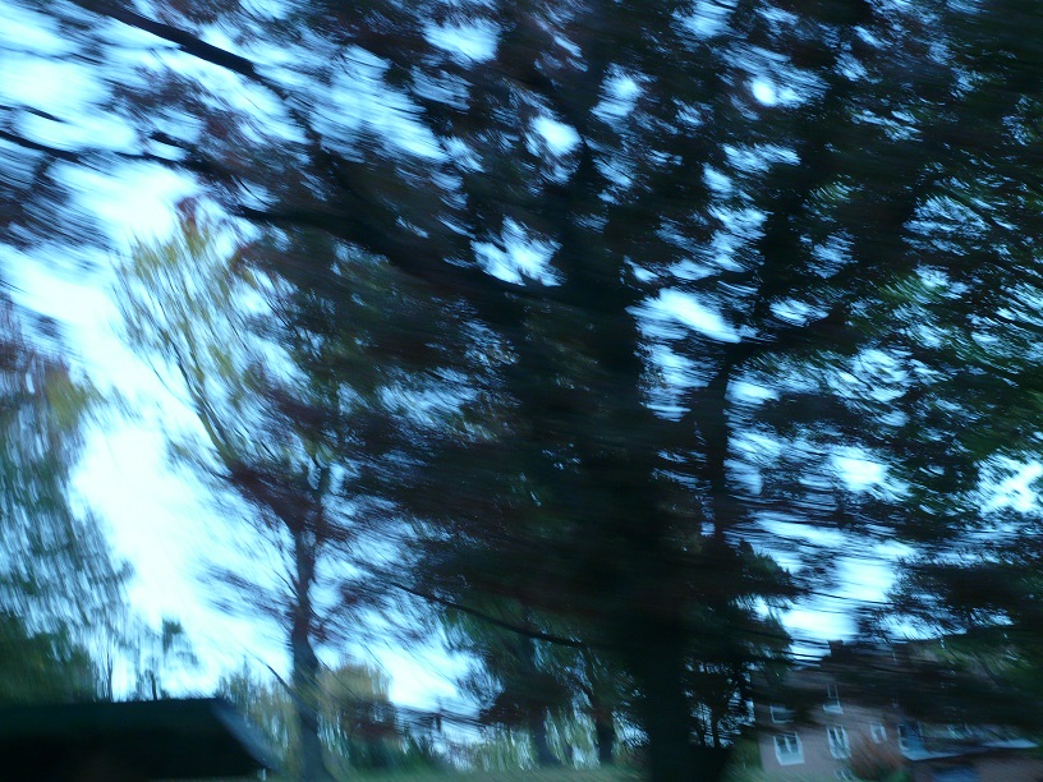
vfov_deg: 37.7
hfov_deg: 49.0
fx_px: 1145
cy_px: 391
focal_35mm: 38
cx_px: 522
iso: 200
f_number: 5.6
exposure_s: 1/20
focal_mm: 8
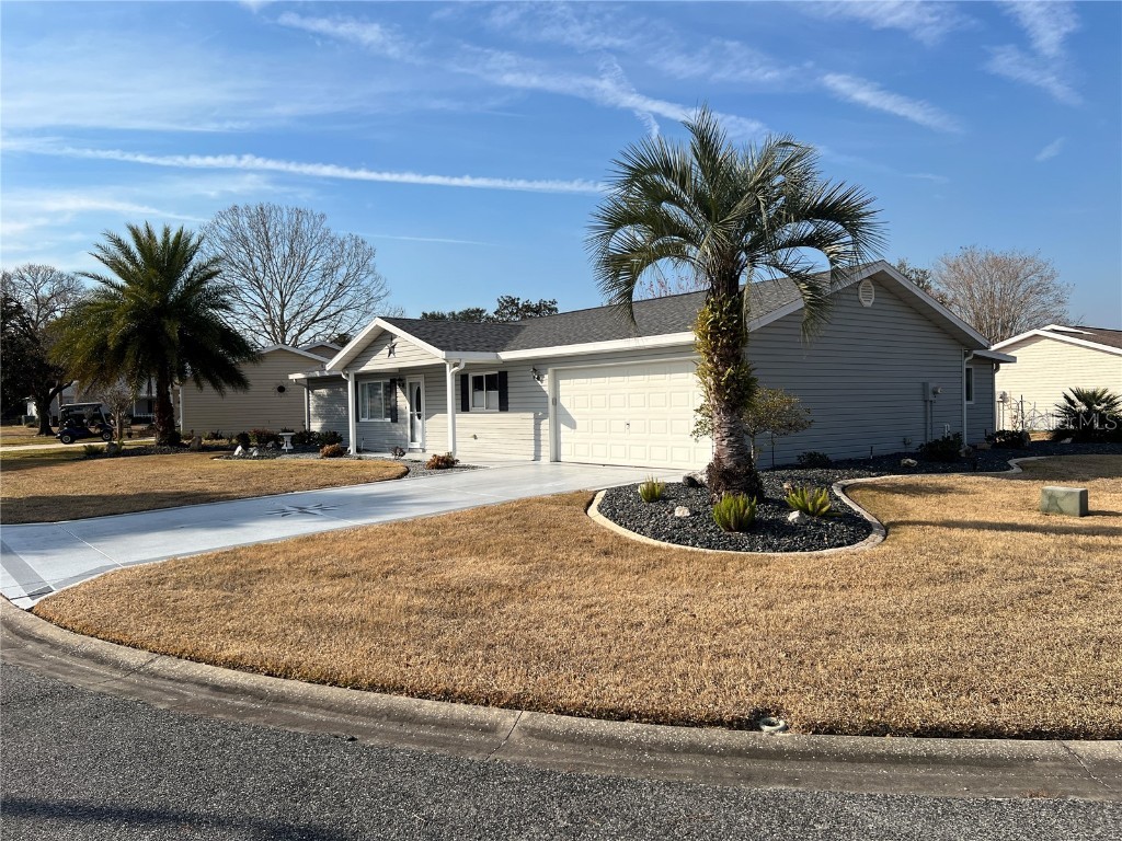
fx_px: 843
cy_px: 420
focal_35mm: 26
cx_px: 561
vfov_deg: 53.1
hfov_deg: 67.3
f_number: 1.5
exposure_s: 1/5319
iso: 50
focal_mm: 5.7
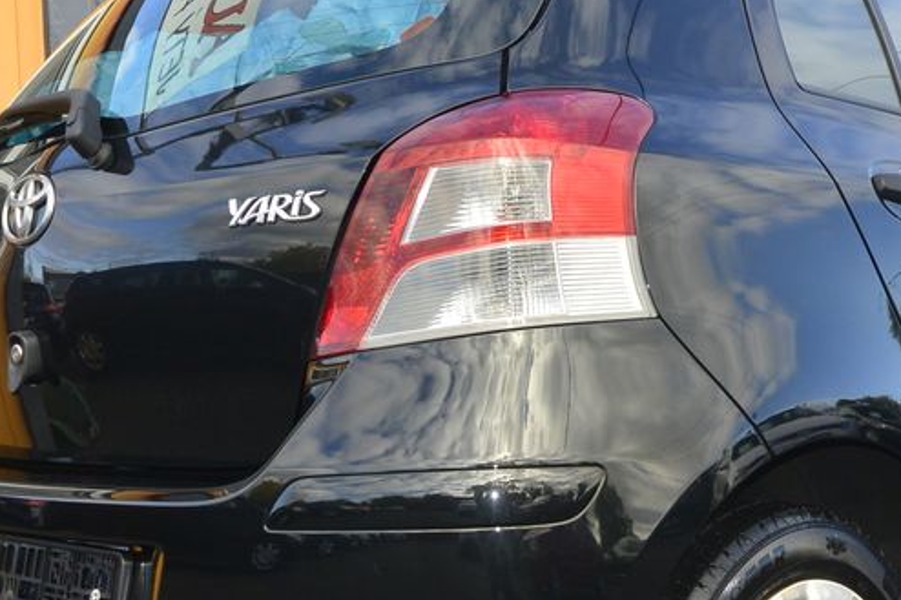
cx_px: 607
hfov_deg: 35.3
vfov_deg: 24.0
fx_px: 1401
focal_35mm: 56
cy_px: 440
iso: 160
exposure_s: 1/250
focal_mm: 10
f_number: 5.6
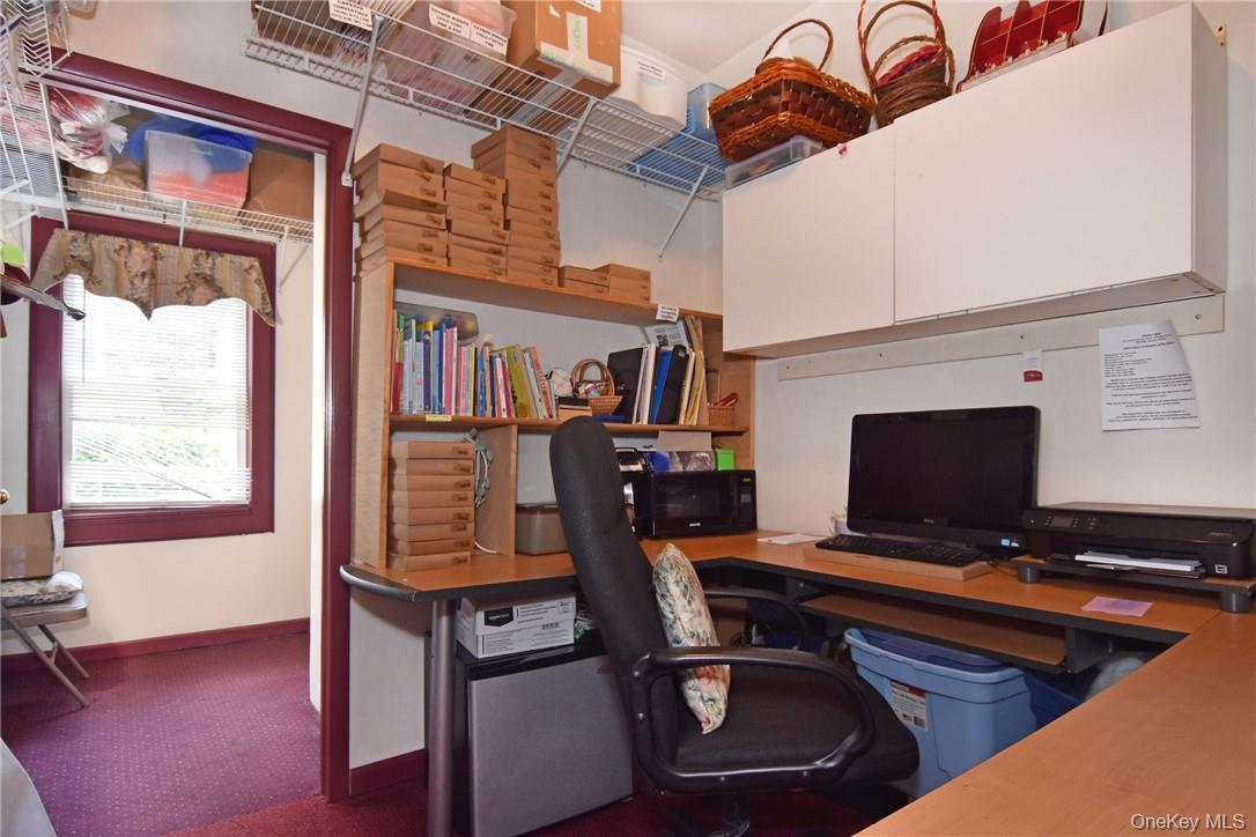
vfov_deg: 67.4
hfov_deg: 90.0
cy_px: 418
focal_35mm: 18
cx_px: 628
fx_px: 628
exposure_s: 1/25
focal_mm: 12
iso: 640
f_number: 11
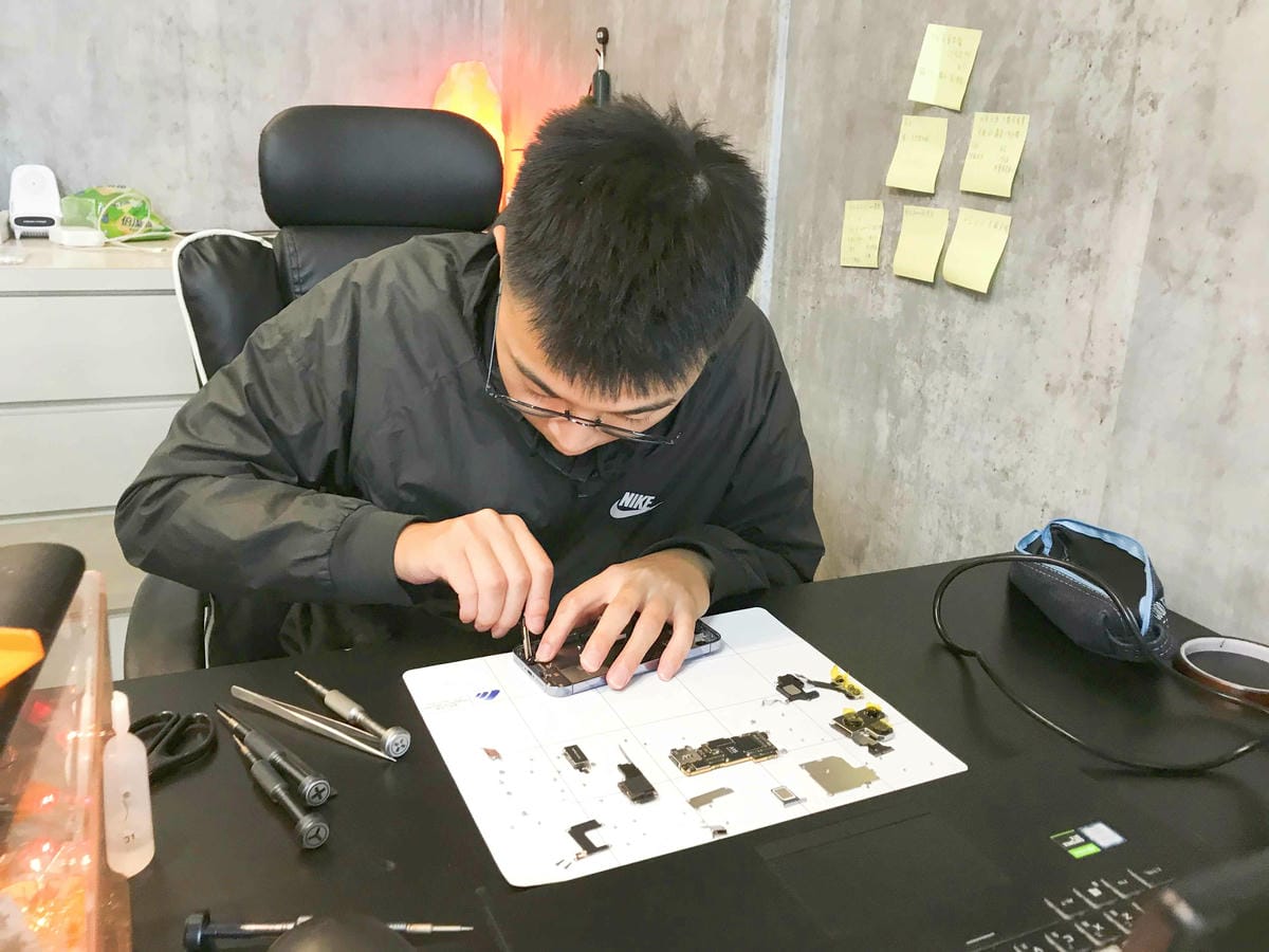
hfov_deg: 63.4
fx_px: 1026
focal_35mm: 28
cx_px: 634
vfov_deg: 49.7
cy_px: 476
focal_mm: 3.99
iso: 40
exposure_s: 1/15
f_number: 1.8
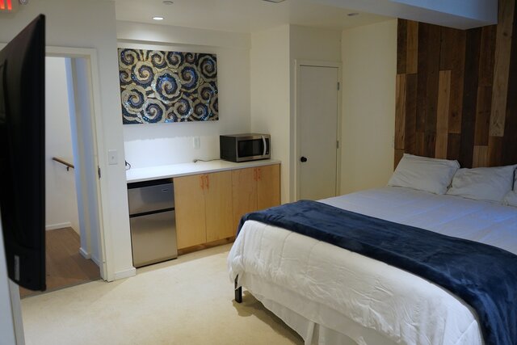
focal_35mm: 28
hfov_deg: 65.5
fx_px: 402
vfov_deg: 46.4
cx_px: 258
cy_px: 172
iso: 2000
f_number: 3.5
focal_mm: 28
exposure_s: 1/160
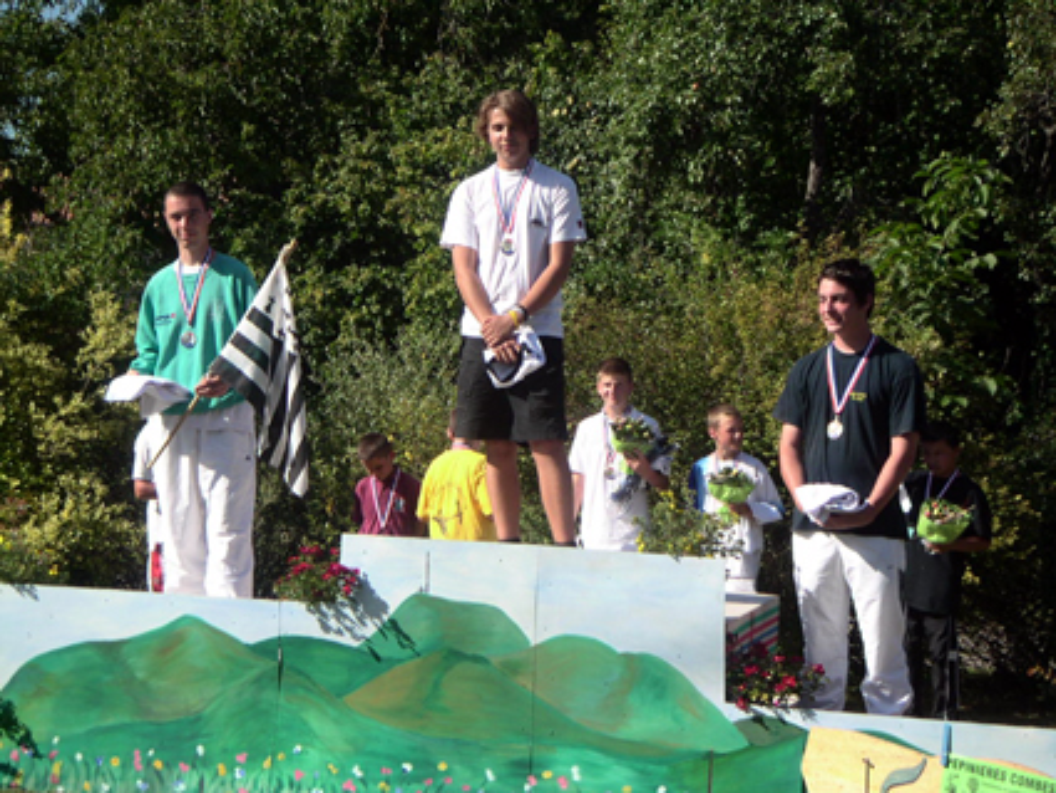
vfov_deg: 19.9
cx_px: 528
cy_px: 396
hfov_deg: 26.3
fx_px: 2258
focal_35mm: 74
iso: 50
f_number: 3.2
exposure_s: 1/750
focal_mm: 11.5
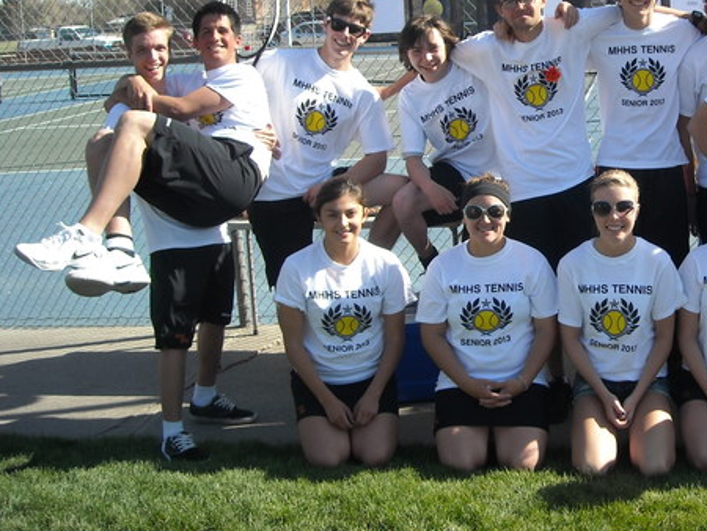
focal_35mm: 56
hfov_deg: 33.5
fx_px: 1144
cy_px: 156
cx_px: 551
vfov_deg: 25.9
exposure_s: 1/129
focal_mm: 5.7
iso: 64
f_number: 5.6
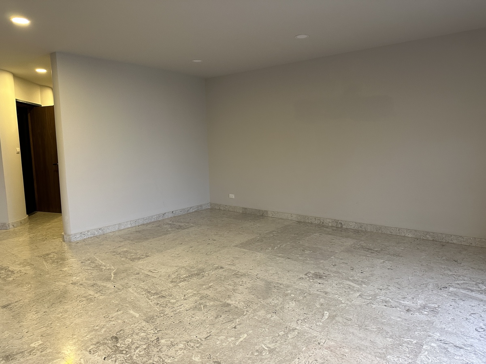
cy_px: 182
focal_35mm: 24
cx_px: 243
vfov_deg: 56.8
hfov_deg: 71.6
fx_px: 337
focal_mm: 6.86
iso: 250
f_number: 1.78
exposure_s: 1/65
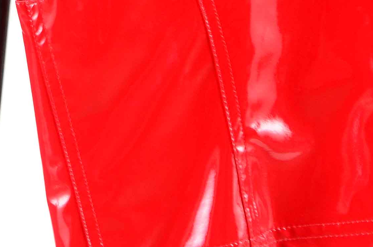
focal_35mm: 605
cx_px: 50
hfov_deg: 3.4
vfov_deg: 2.3
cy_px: -122
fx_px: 6257
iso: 200
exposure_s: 1/160
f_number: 9
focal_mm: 92
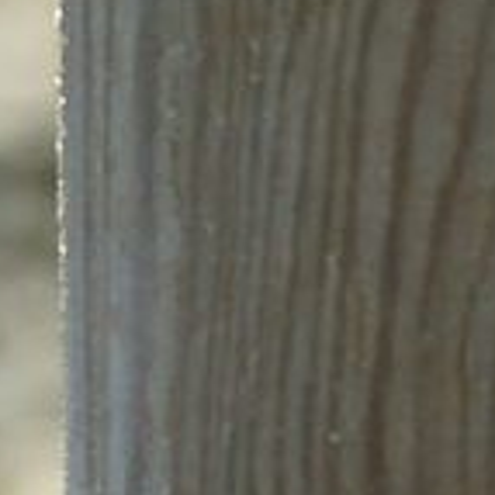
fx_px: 9222
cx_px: -180
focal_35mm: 570
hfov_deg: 3.1
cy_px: 353
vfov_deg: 3.1
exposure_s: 1/1250
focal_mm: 160
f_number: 8
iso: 1600
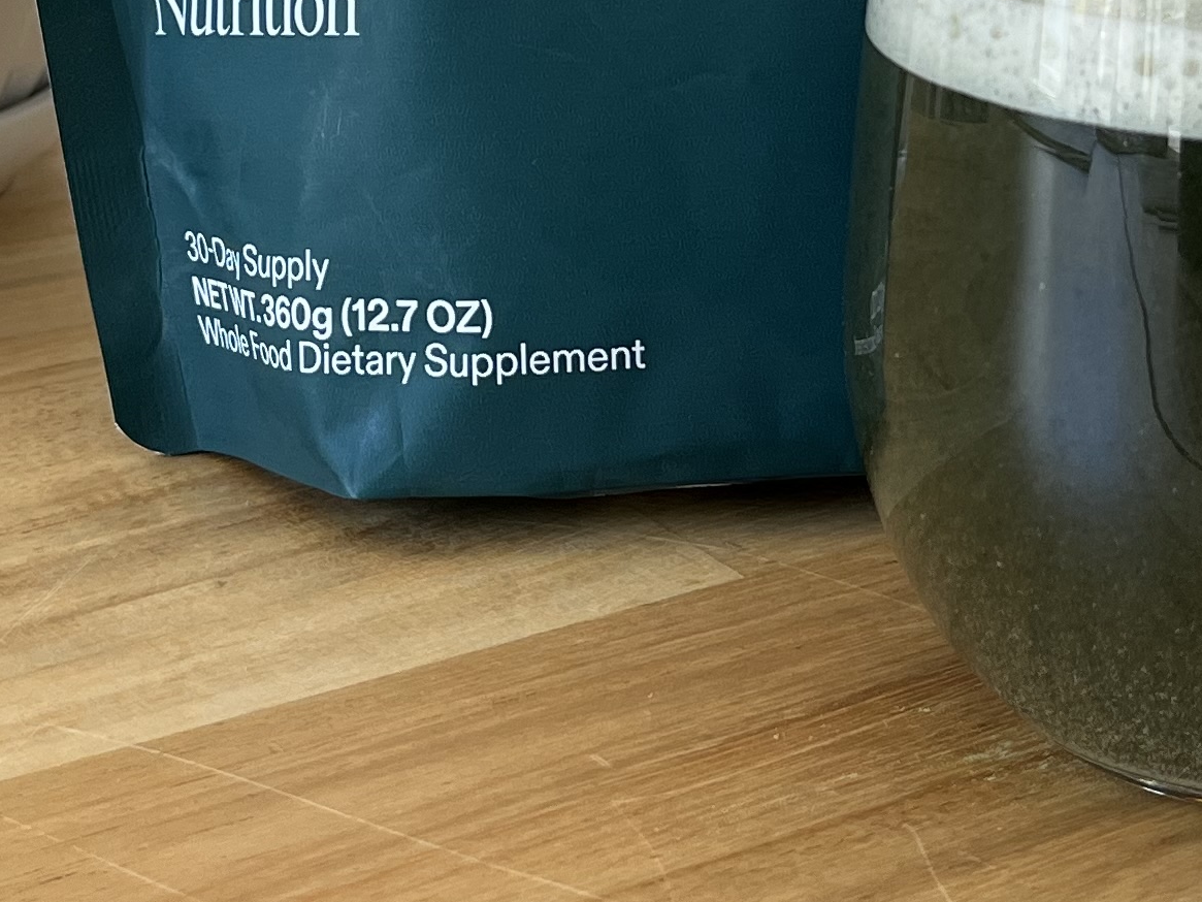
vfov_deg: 15.5
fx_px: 3125
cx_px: 577
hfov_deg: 21.8
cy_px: -313
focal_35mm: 90
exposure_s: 1/120
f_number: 1.6
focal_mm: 5.1
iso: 80
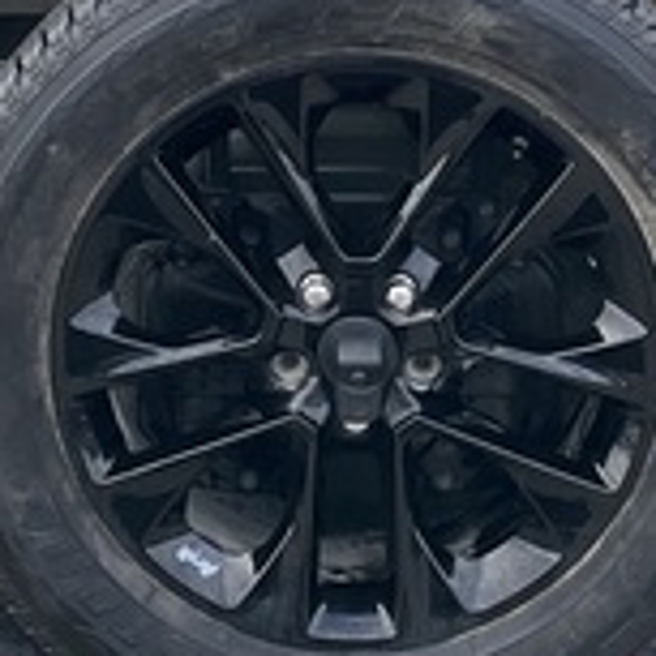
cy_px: 172
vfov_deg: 16.2
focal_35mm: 107
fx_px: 2294
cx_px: 304
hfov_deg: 16.3
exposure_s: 1/312
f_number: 1.8
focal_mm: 3
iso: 25
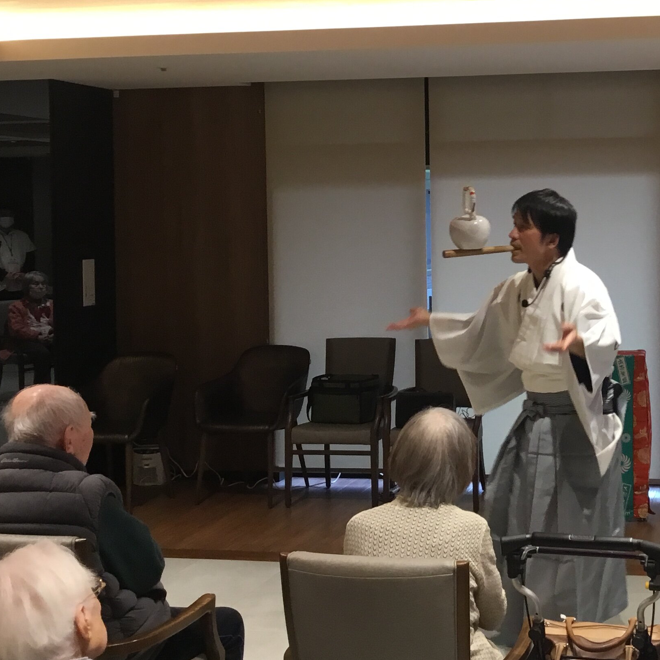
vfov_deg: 30.9
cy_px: 225
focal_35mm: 55
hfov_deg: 30.1
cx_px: 562
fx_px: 1186
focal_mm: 3.3
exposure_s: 1/30
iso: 64
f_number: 2.4
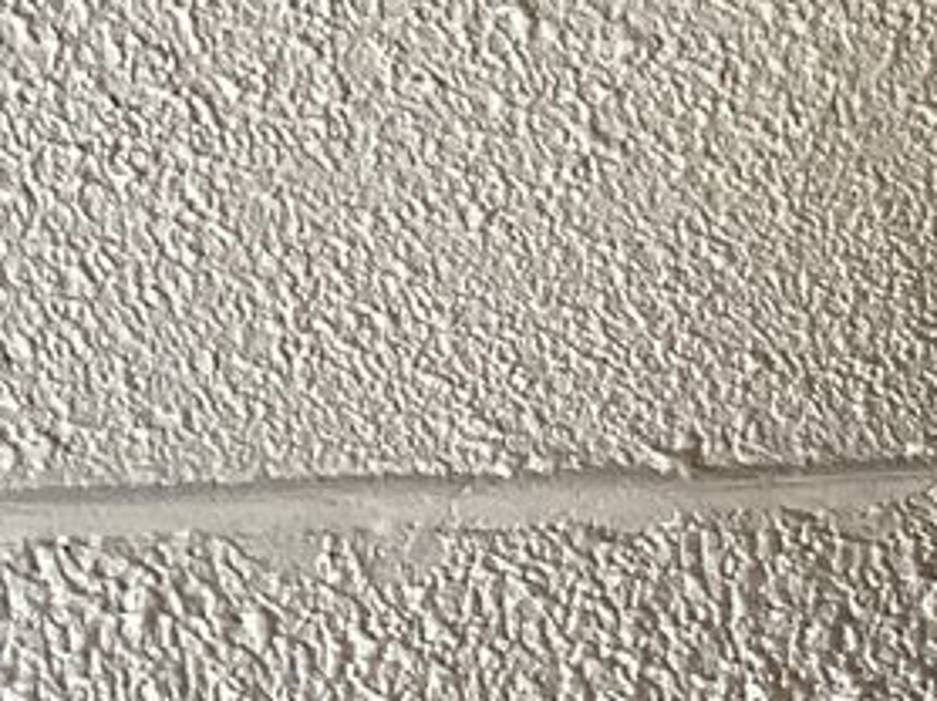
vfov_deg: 8.8
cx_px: 1960
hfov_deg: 10.6
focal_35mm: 169
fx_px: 4571
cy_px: 420
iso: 64
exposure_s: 1/120
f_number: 2.4
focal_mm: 3.3
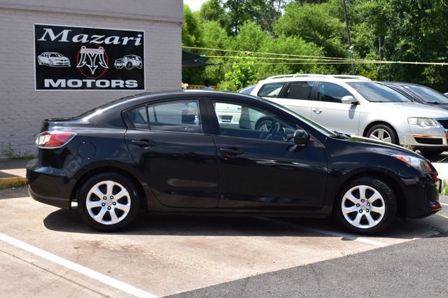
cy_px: 149
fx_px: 709
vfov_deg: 23.8
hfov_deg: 35.1
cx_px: 224
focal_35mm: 57
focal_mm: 38
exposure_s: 1/400
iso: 400
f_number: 11
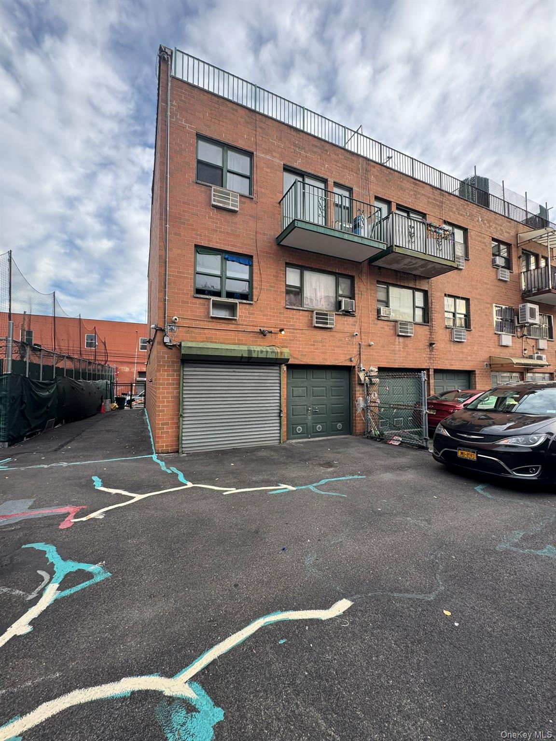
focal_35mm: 14
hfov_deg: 85.7
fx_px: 300
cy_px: 370
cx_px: 278
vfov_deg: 102.1
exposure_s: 1/186
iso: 40
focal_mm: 2.22
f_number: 2.2
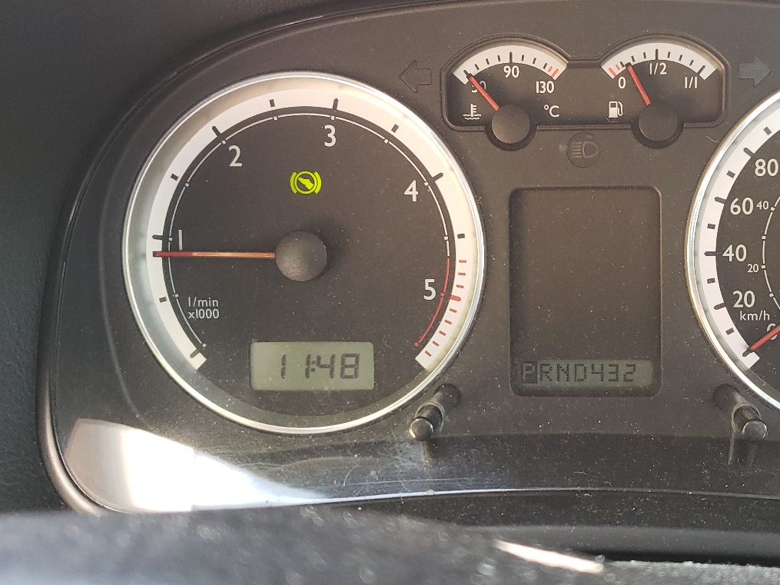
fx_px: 924
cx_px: 546
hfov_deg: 44.8
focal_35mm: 41
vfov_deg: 35.1
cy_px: 317
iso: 115
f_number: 1.5
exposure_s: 1/50
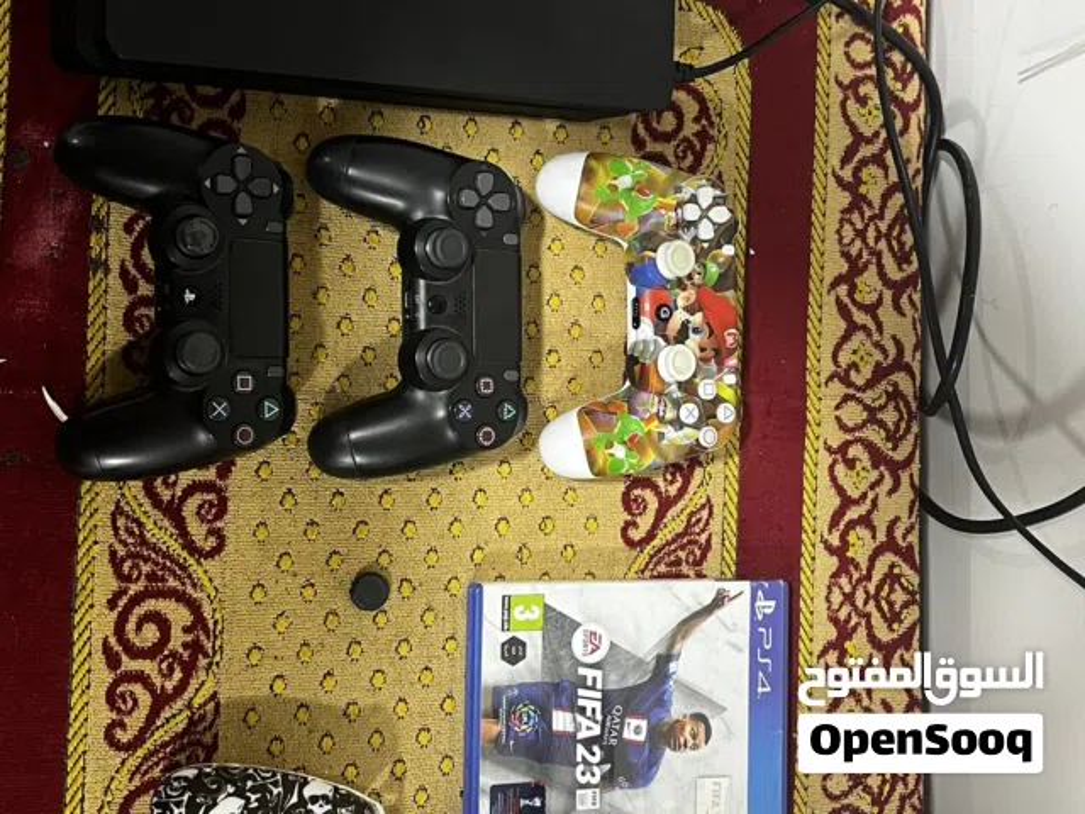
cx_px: 542
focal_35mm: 26
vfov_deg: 53.1
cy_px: 407
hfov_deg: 67.3
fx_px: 815
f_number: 1.6
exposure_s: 1/50
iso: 250
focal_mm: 5.1
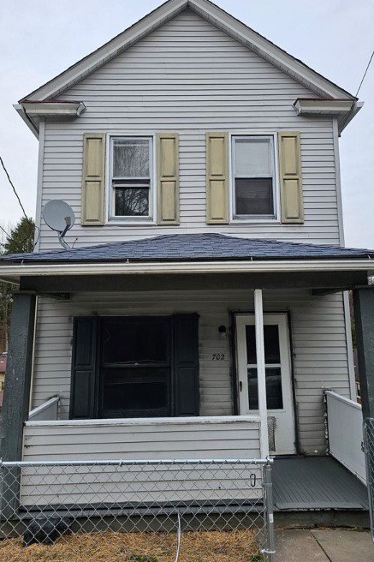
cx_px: 195
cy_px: 257
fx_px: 437
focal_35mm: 28
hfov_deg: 46.4
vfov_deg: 65.4
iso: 20
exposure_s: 1/211
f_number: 1.7
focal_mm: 6.3
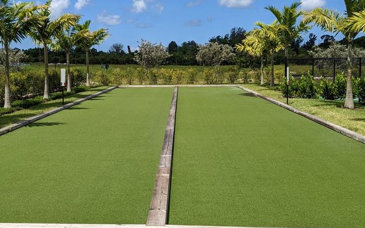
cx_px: 164
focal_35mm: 42
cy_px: 94
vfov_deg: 30.5
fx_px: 418
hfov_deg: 47.1
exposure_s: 1/5882
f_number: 1.73
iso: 54
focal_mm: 4.38
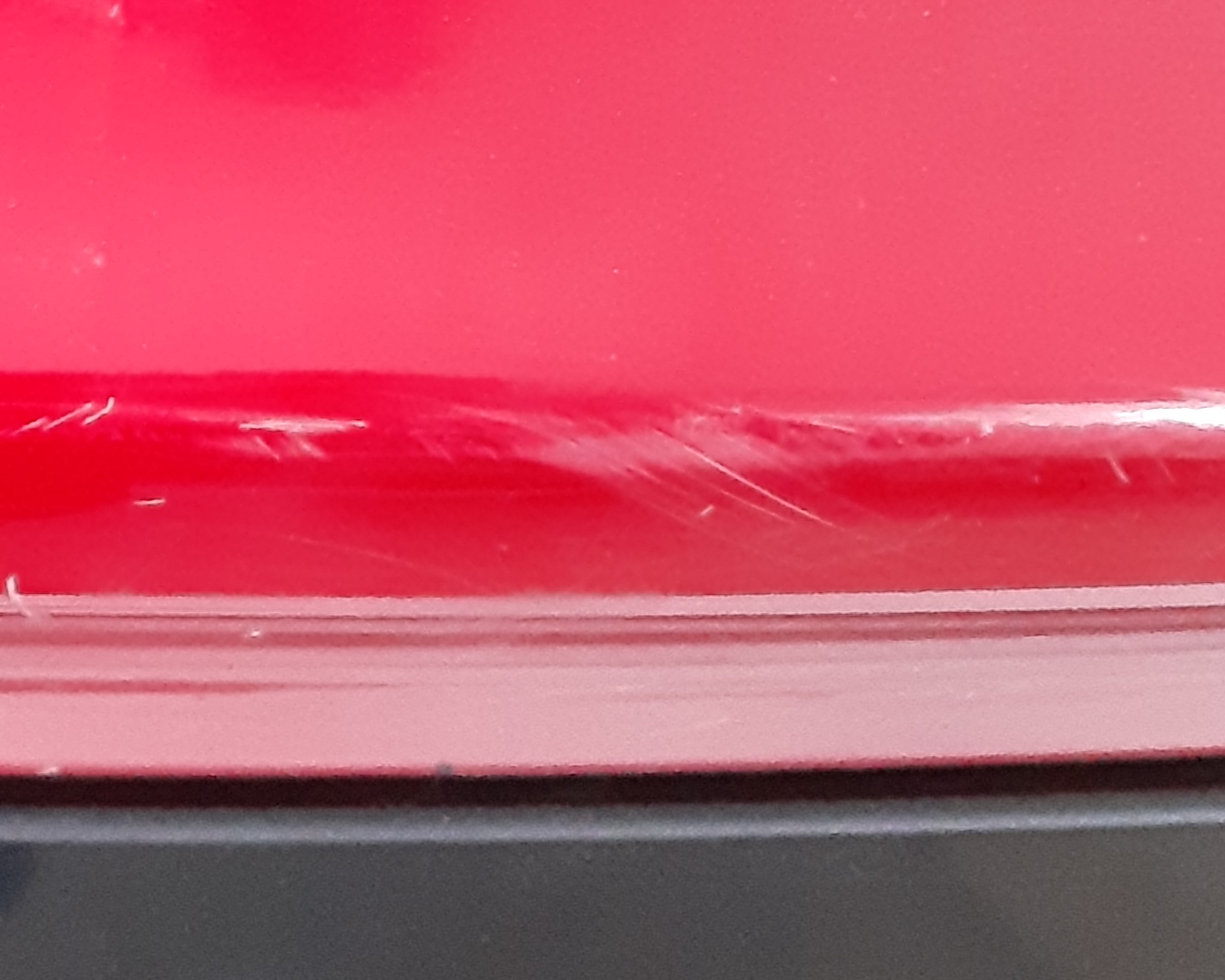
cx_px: -590
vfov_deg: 13.5
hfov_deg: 15.9
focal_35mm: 111
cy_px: -230
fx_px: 4024
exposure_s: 1/25
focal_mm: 3.93
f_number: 1.7
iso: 500
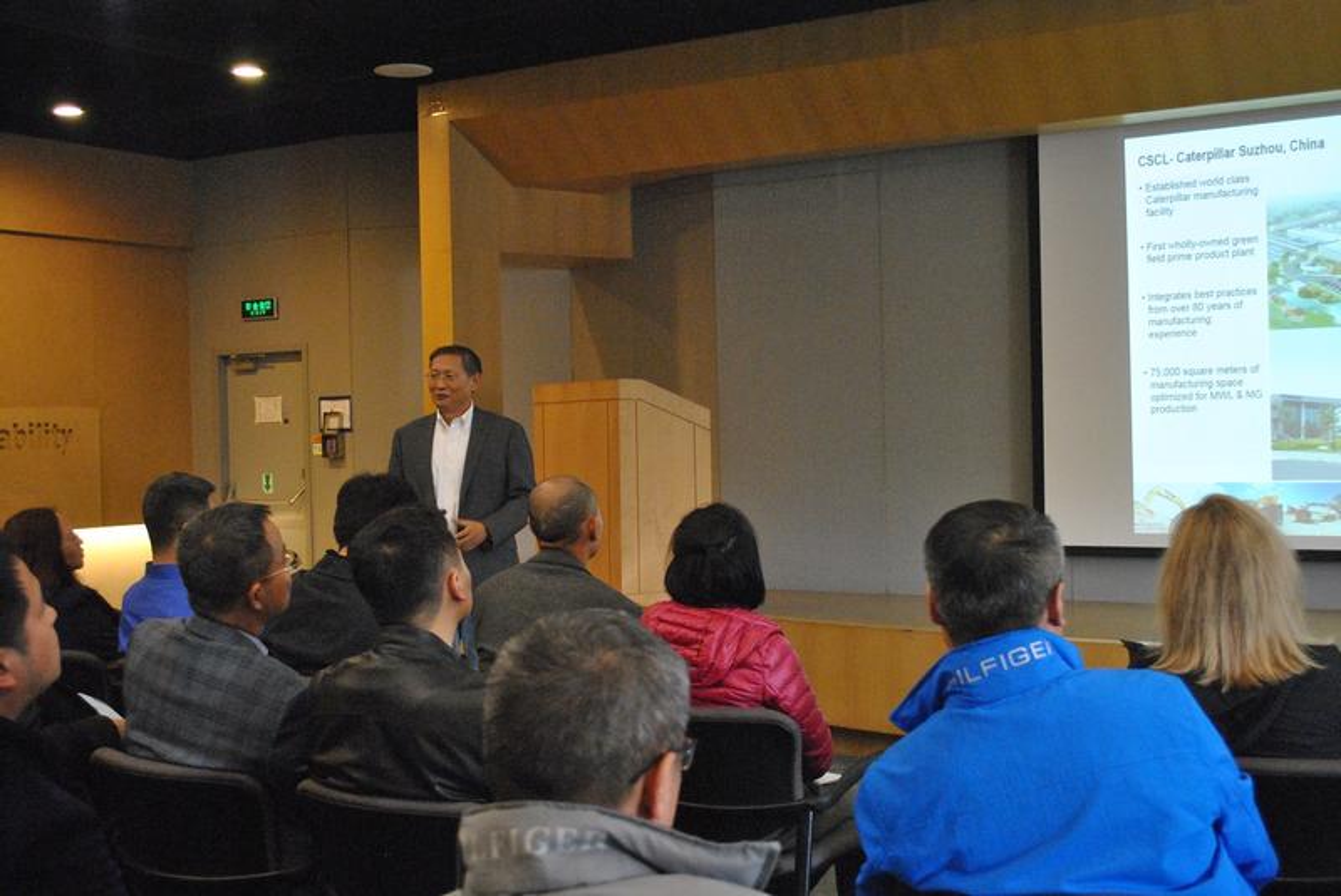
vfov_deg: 29.9
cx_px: 670
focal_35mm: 45
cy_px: 448
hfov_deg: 43.6
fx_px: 1678
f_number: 4.5
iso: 1600
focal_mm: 30
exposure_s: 1/30
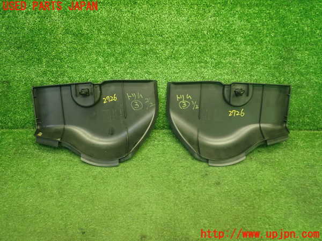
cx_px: 161
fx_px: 279
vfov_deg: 46.8
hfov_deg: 60.0
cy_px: 120
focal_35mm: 30
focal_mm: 5.4
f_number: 2.3
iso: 200
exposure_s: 1/30
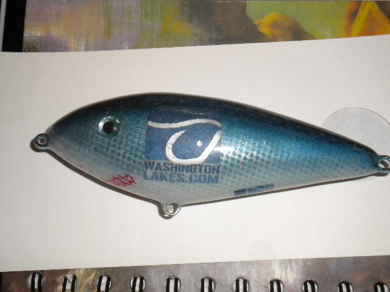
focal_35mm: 52
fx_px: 586
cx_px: 195
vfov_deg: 28.0
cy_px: 146
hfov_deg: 36.8
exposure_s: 1/30
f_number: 5.6
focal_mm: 9.3
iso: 400
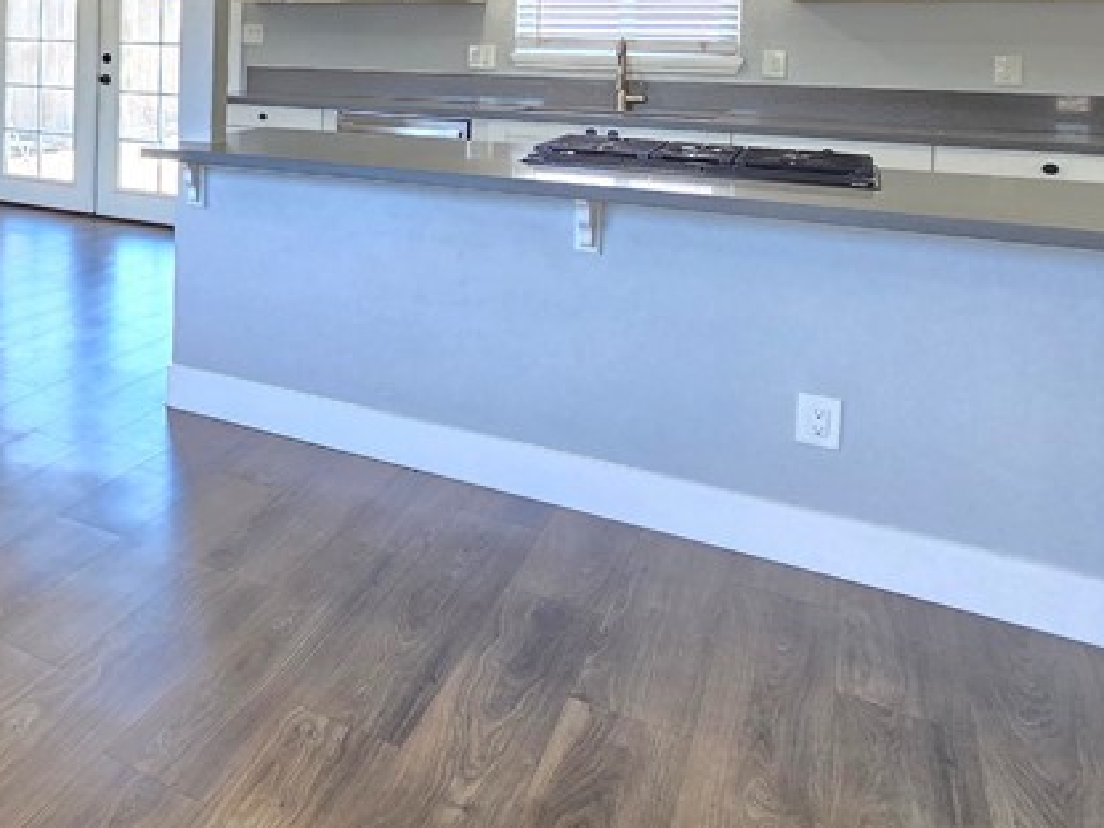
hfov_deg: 40.9
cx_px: -199
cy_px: 61
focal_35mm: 32
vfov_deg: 40.3
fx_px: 1021
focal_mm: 2.2
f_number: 2.2
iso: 160
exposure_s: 1/60
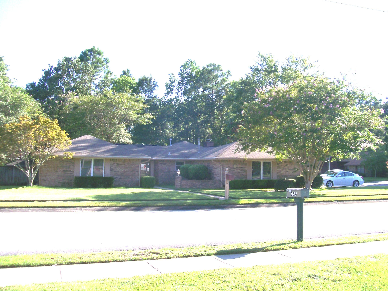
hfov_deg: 51.4
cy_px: 146
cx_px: 194
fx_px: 404
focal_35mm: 36
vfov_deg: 39.7
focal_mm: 6
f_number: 2.7
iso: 80
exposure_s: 1/702
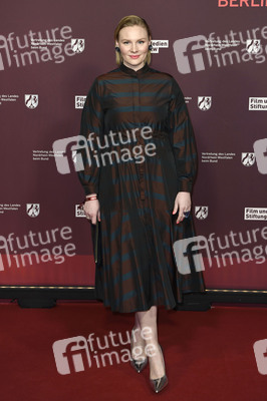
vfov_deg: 39.6
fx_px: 557
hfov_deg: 26.9
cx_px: 134
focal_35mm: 50
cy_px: 200
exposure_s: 1/320
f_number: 4
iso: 800
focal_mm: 50
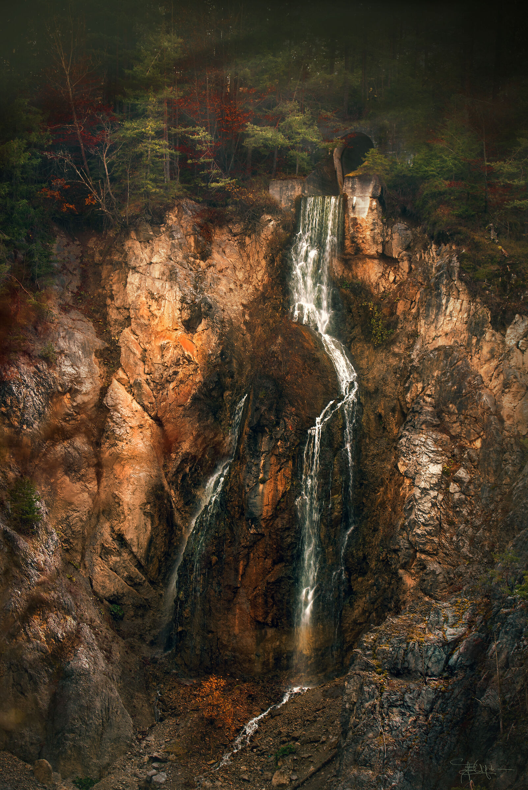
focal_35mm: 150
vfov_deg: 13.7
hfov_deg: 9.2
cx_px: 264
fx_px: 3297
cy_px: 395
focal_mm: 150
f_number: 5.6
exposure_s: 1/60
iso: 160
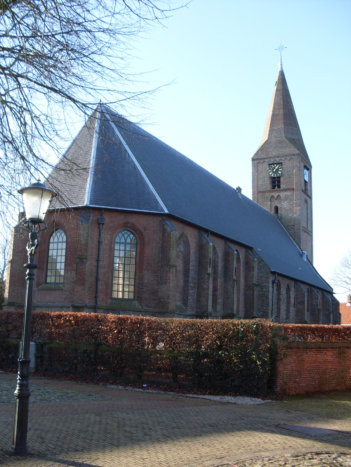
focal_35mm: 38
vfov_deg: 49.0
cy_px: 234
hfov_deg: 37.7
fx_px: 514
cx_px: 176
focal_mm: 6.3
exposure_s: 1/350
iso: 80
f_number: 2.8
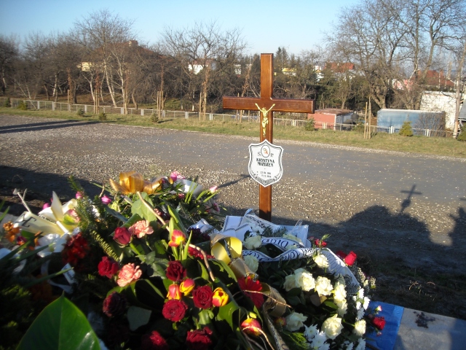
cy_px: 175
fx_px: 471
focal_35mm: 35
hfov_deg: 52.6
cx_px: 233
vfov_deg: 40.7
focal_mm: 5.7
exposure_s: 1/154
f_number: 5.6
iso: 64
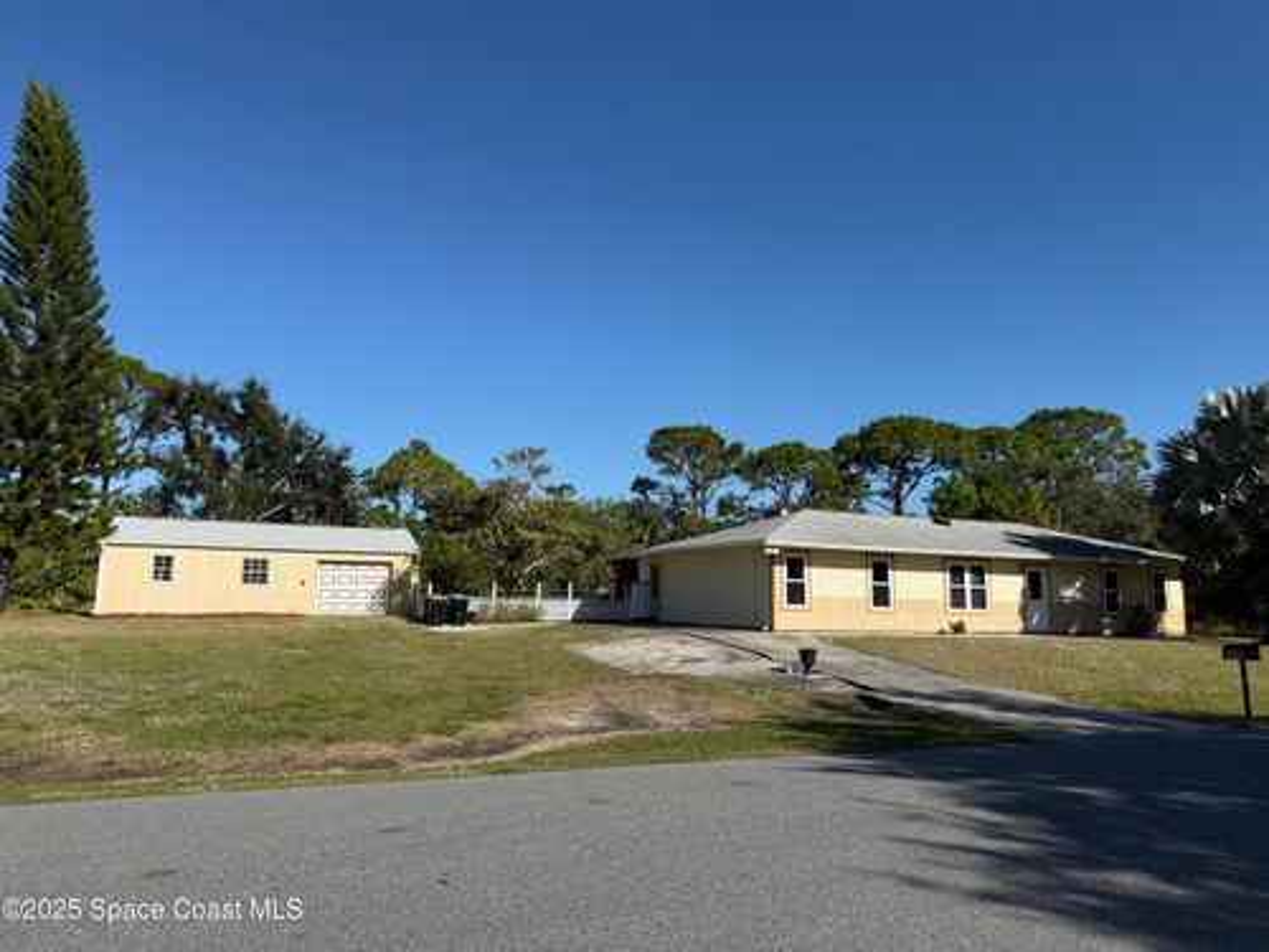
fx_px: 880
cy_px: 476
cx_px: 634
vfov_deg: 56.8
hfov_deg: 71.6
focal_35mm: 24
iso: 80
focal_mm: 6.76
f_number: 1.78
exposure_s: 1/5714
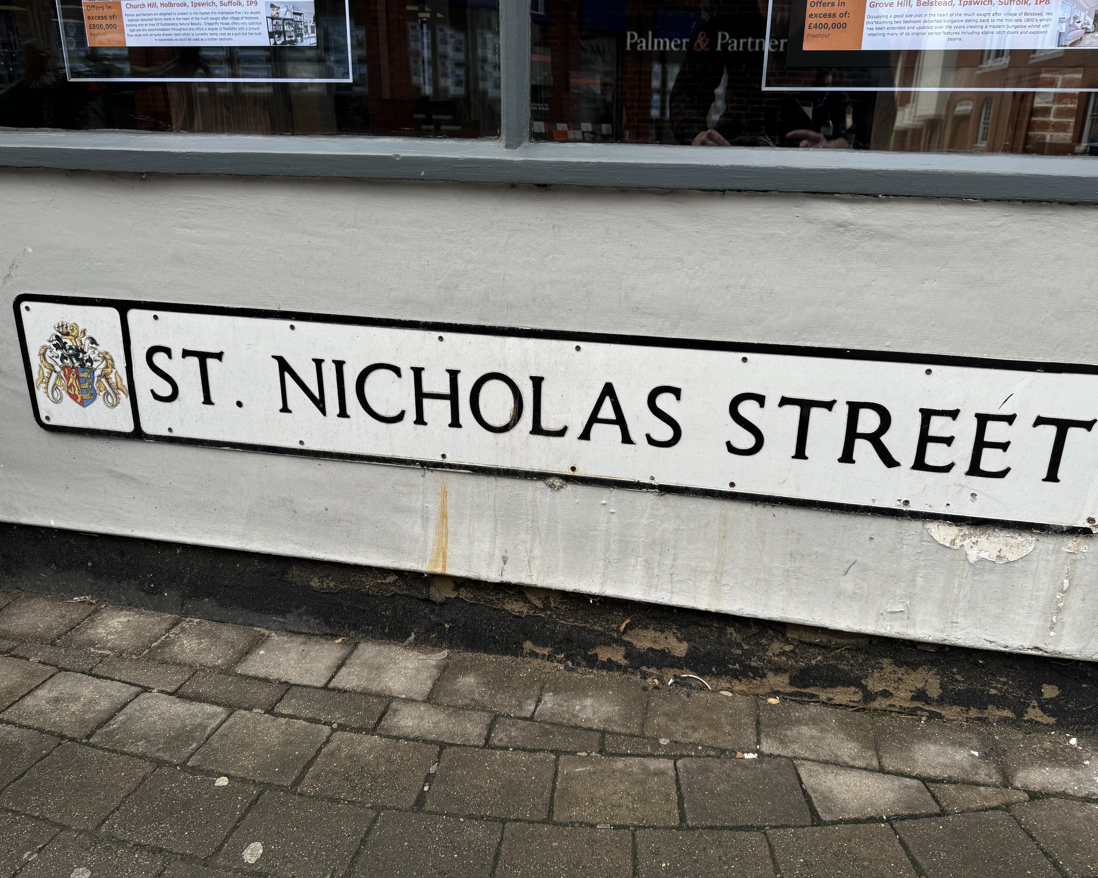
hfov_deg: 68.1
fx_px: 812
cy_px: 439
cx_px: 575
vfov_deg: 56.8
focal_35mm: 25
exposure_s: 1/1042
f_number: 1.78
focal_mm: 6.76
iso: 80
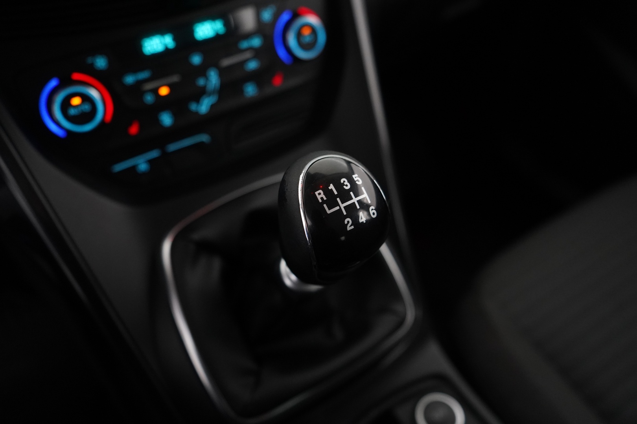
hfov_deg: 65.5
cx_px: 318
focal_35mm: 28
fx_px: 495
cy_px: 212
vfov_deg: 46.4
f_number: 3.5
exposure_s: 1/60
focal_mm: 28
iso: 4000
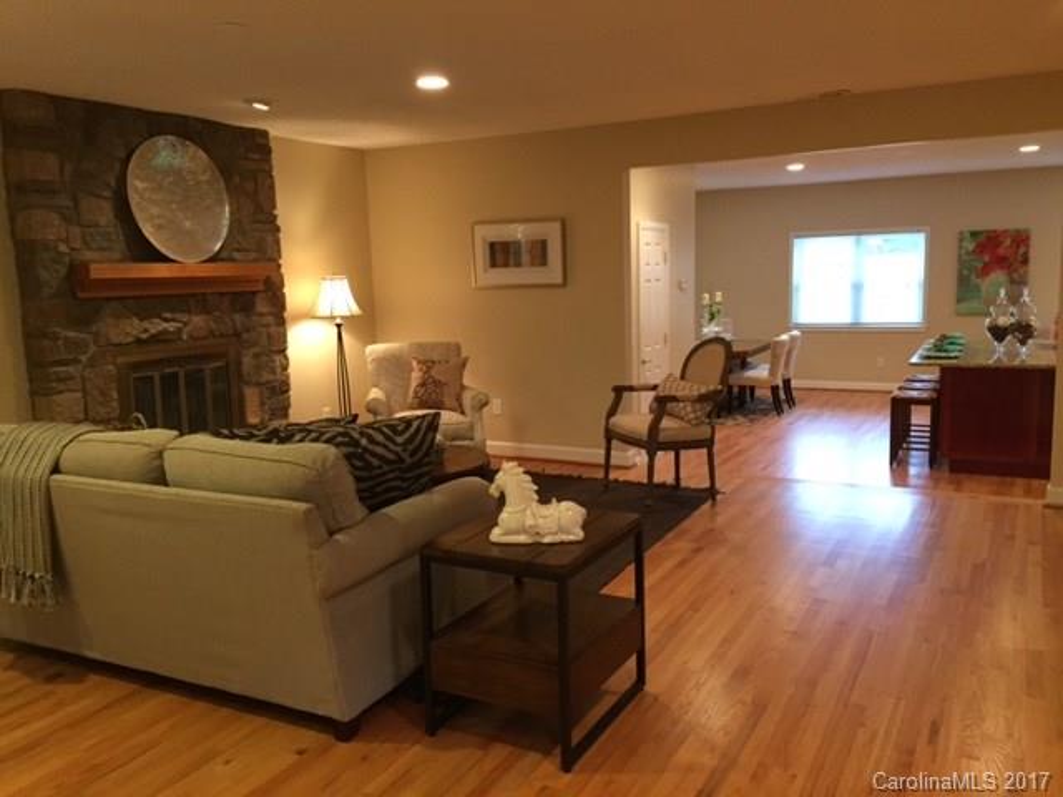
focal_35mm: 29
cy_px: 398
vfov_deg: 48.2
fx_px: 891
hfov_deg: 61.7
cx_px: 532
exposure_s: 1/30
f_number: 2.2
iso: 200
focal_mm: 4.15
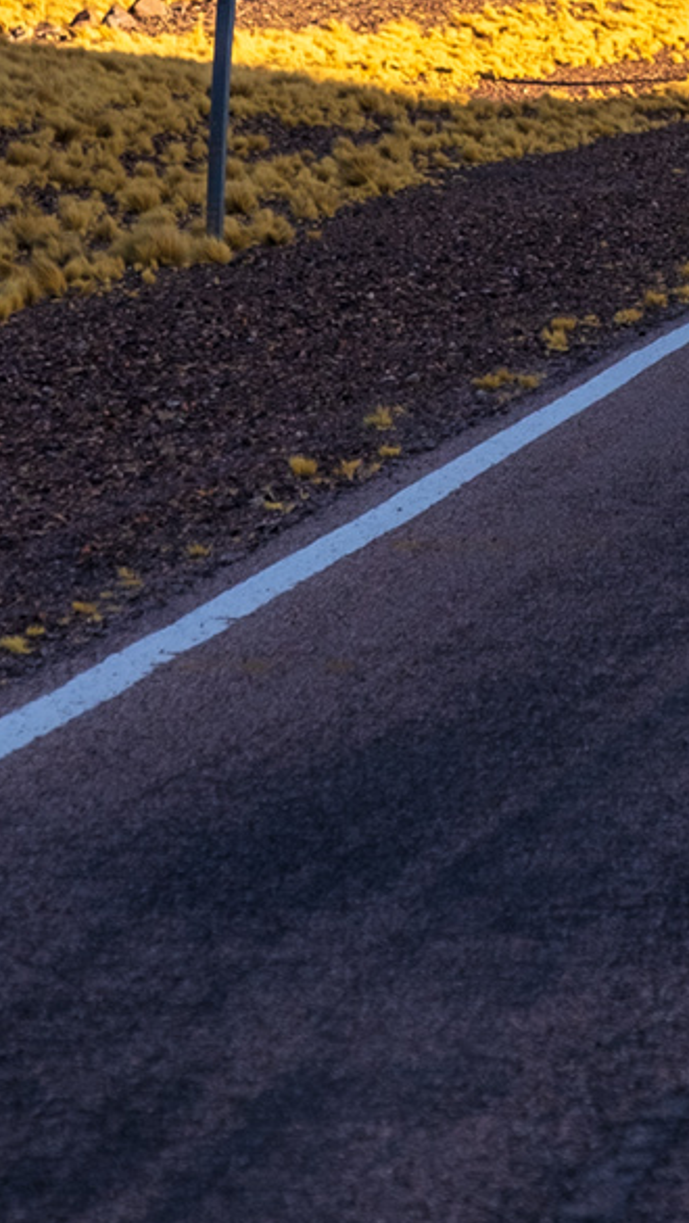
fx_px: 18432
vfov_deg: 3.8
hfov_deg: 2.1
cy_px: -818
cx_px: 1053
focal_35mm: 568
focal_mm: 106
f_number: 5.6
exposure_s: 1/320
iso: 160
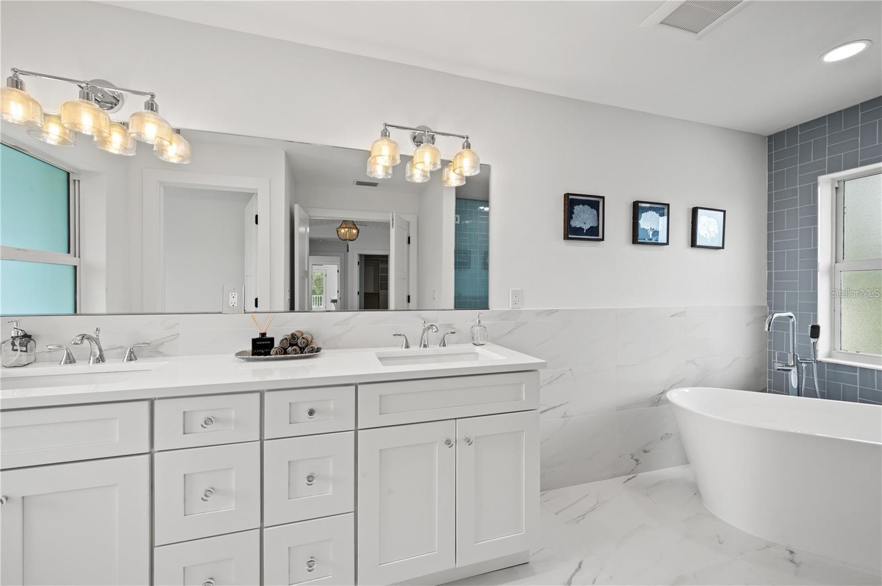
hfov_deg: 104.3
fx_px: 343
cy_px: 293
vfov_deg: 81.1
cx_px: 441
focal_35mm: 14
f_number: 10
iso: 800
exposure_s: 1/40
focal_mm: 14
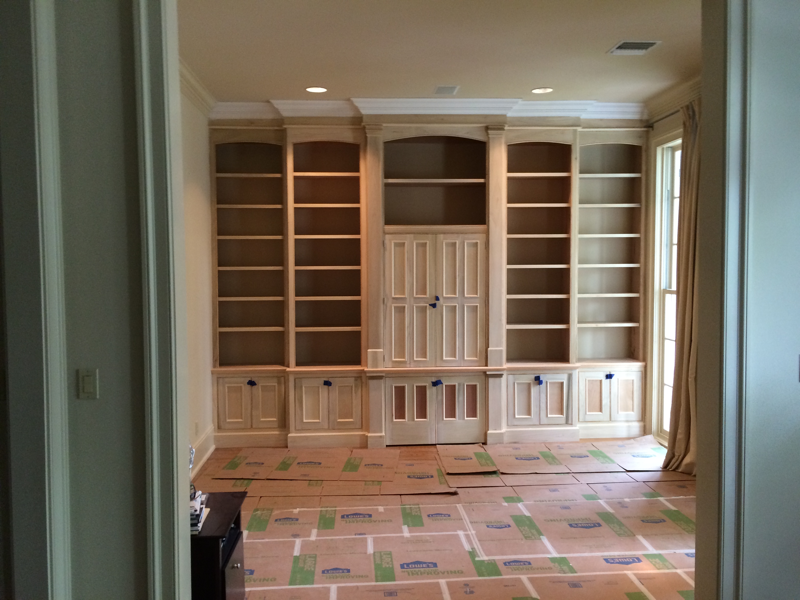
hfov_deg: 61.7
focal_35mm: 29
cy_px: 300
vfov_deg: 48.2
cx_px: 400
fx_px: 670
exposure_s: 1/30
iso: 125
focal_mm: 4.15
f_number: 2.2
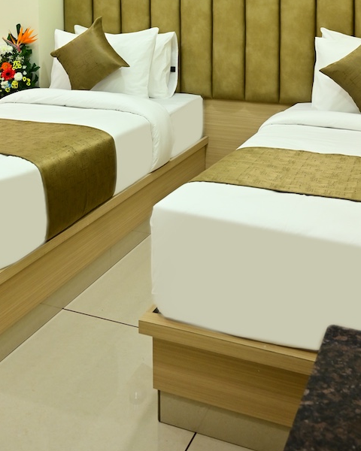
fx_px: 641
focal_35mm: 48
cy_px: 4
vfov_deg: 35.3
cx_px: 159
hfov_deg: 31.4
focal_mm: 24
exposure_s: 1/40
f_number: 4
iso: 800
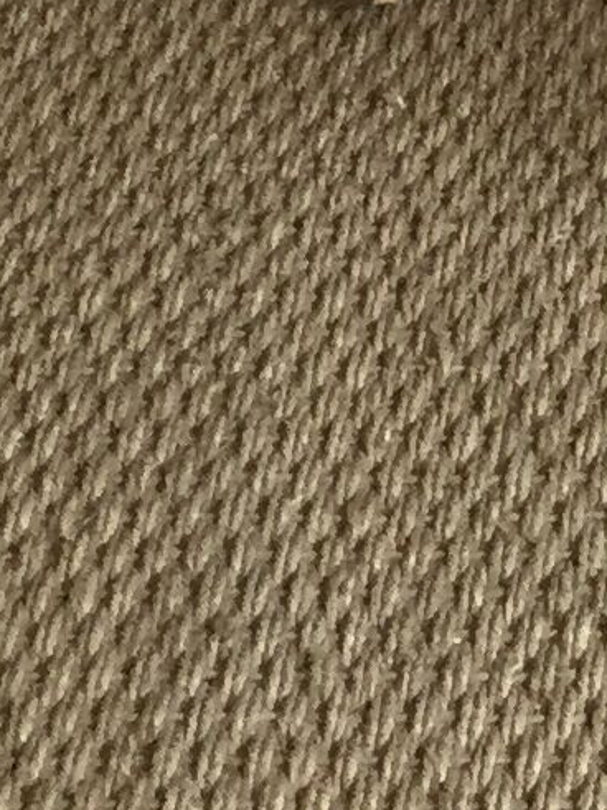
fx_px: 4818
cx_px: 1326
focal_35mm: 206
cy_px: -1282
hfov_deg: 6.9
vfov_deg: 8.6
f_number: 2.4
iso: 100
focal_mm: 3.3
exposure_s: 1/33
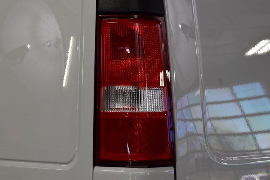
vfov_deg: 13.0
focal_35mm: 105
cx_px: 135
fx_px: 788
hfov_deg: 19.5
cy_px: 90
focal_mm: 70
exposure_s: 1/125
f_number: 9
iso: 1600
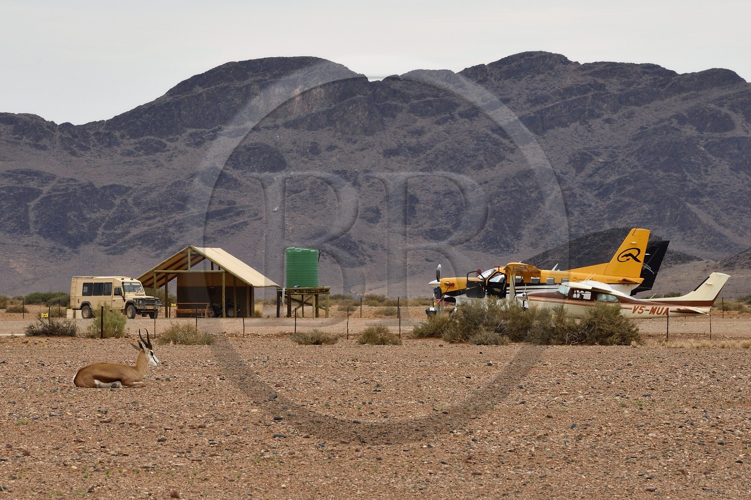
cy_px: 250
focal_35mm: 200
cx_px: 376
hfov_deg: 10.3
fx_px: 4170
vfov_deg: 6.9
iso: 800
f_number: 14
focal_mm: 200
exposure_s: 1/320
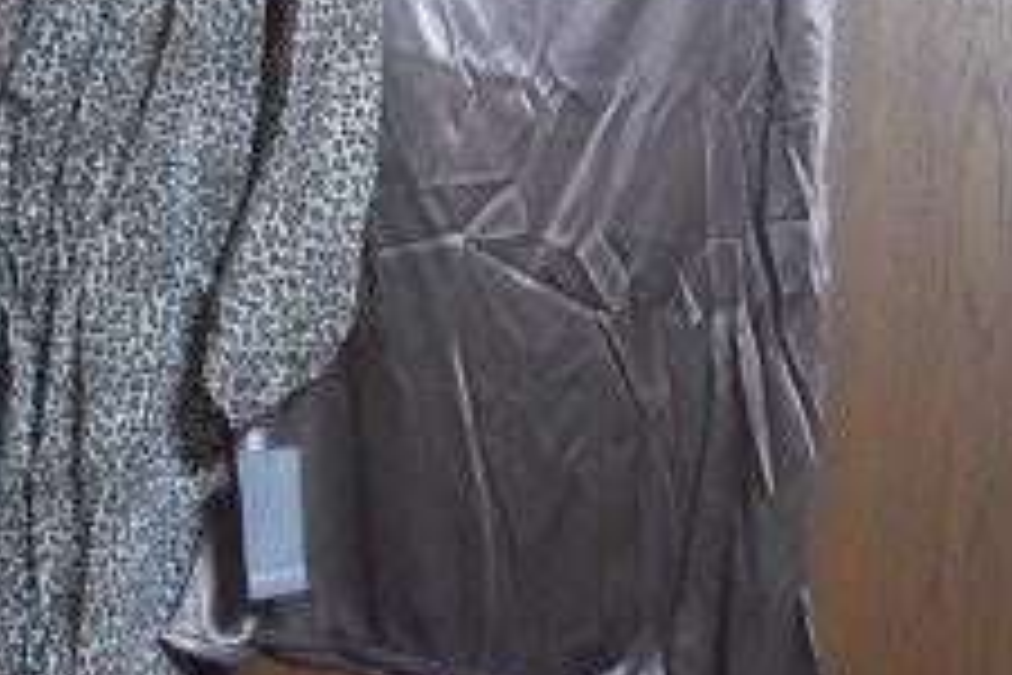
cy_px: 34
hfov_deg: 37.8
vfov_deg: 25.0
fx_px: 1462
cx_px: 351
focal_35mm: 52
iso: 1600
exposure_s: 1/50
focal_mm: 5
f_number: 2.7
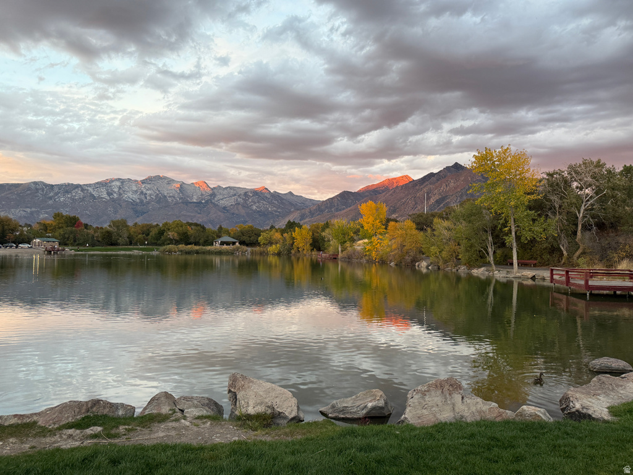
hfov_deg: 71.6
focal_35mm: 24
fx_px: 439
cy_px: 238
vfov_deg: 56.8
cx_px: 316
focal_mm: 6.76
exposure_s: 1/121
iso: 200
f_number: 1.78
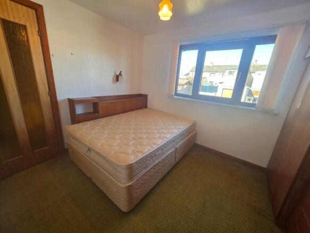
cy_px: 116
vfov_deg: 89.9
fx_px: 116
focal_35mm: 13
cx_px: 155
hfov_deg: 106.2
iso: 80
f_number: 1.9
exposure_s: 1/100
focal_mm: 2.2
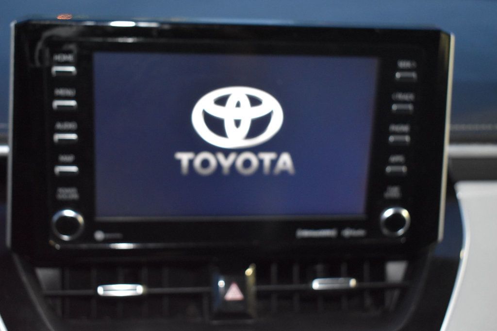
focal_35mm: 57
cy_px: 166
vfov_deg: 23.8
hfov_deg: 35.1
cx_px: 248
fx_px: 787
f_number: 4.8
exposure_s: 1/20
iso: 3200
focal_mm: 38
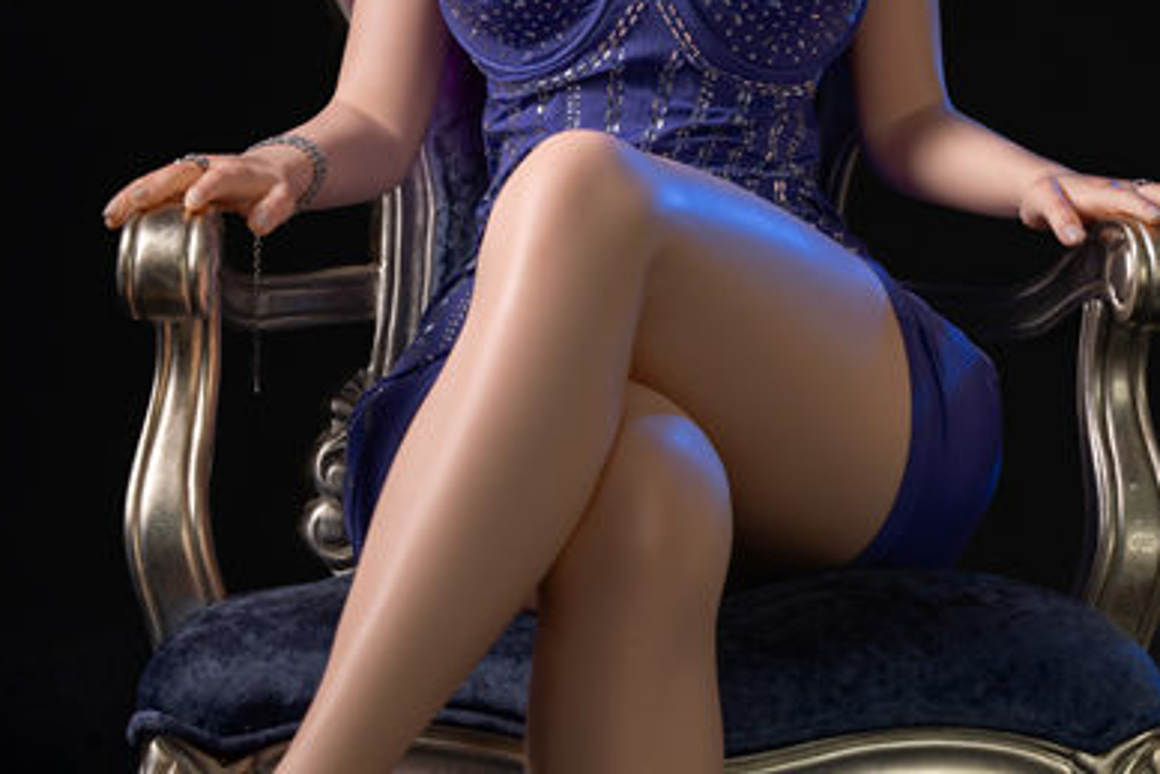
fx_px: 3739
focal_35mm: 116
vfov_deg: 11.8
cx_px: 616
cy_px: 397
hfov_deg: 17.6
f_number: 4
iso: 200
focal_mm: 50
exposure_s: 1/125
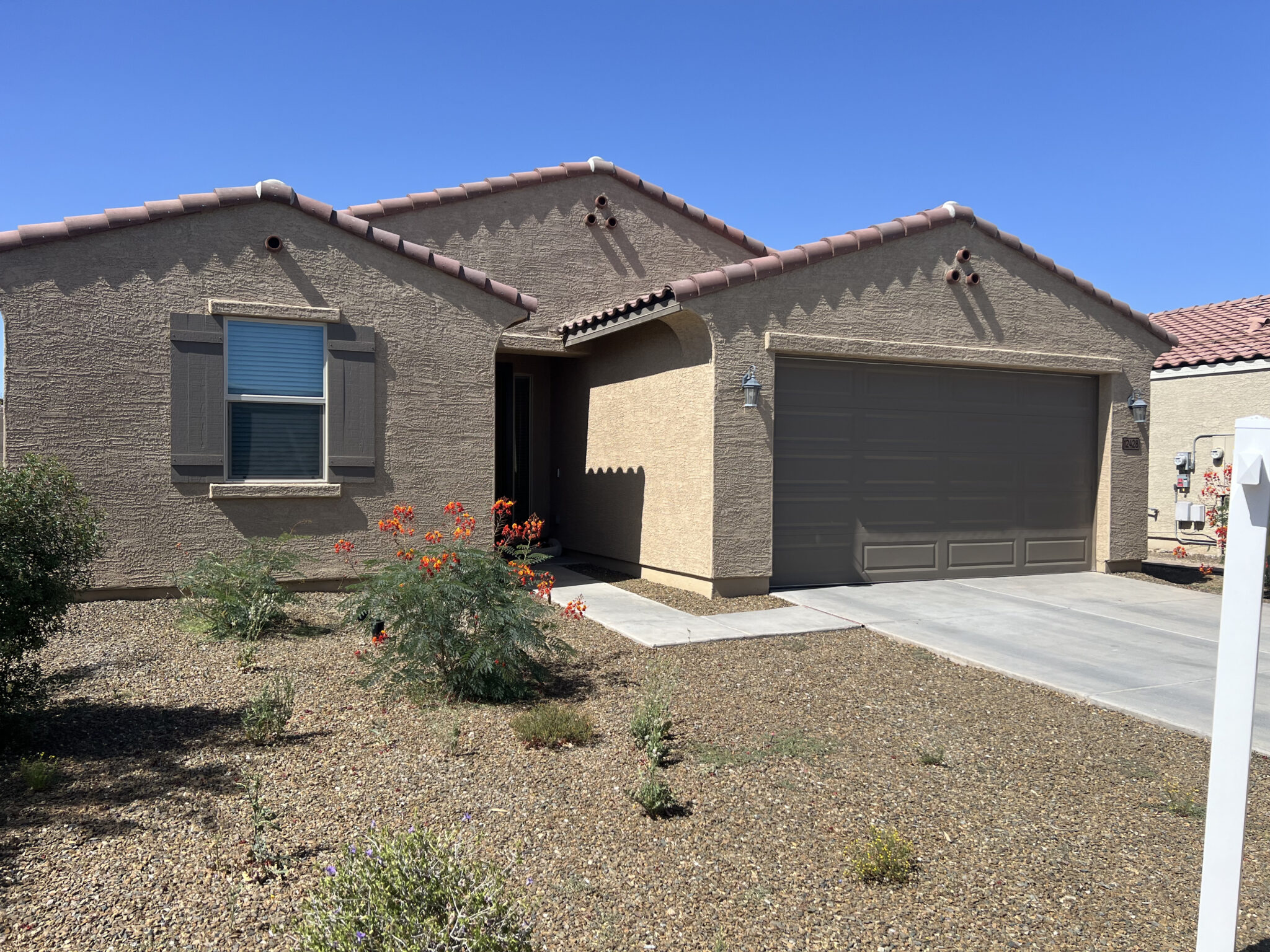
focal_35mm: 26
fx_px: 954
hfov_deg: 67.3
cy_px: 476
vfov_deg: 53.1
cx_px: 635
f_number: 1.5
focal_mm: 5.7
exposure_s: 1/3571
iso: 50
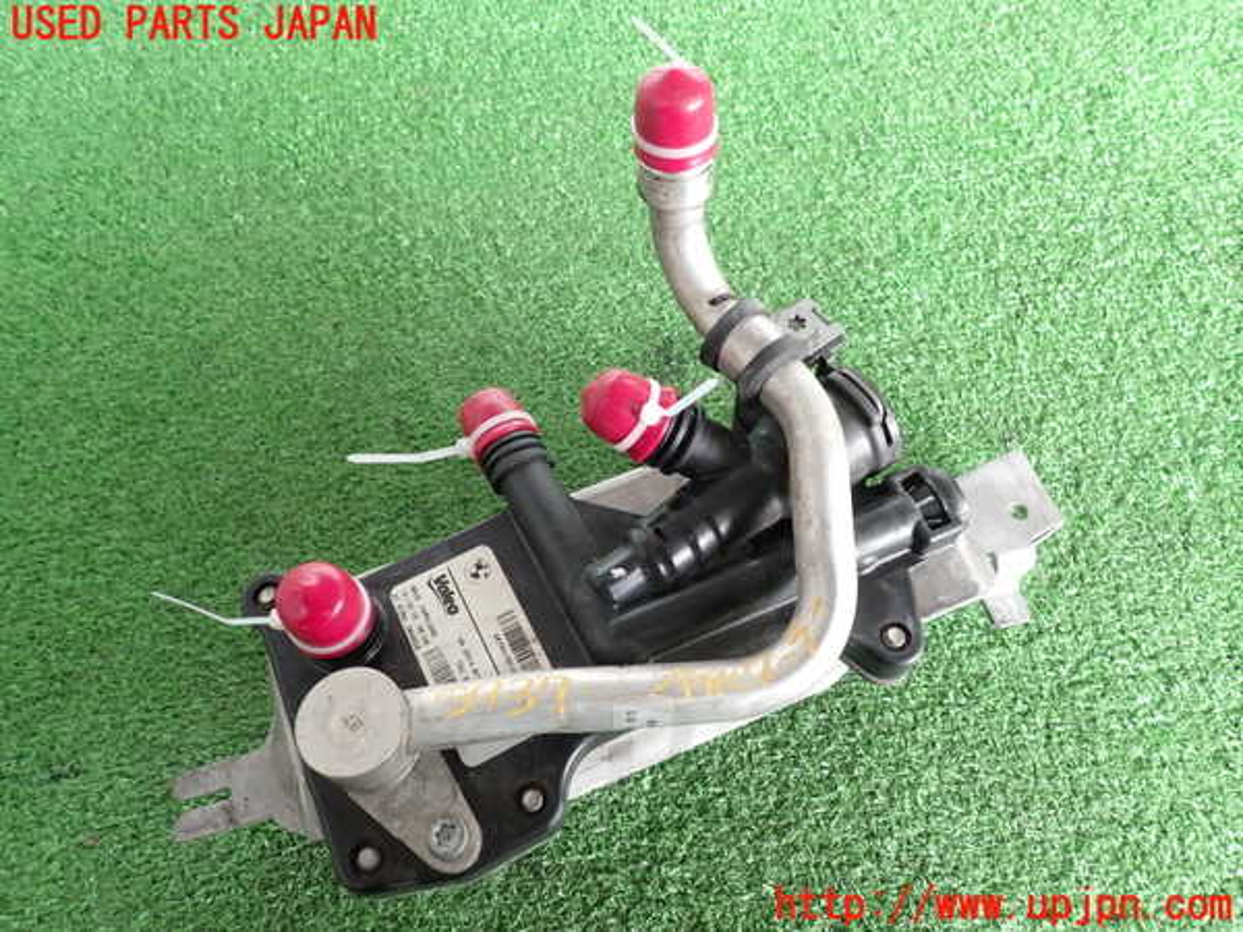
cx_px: 622
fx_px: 898
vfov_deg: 54.9
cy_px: 466
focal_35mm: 25
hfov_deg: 69.4
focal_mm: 4.5
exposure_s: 1/60
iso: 200
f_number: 2.8
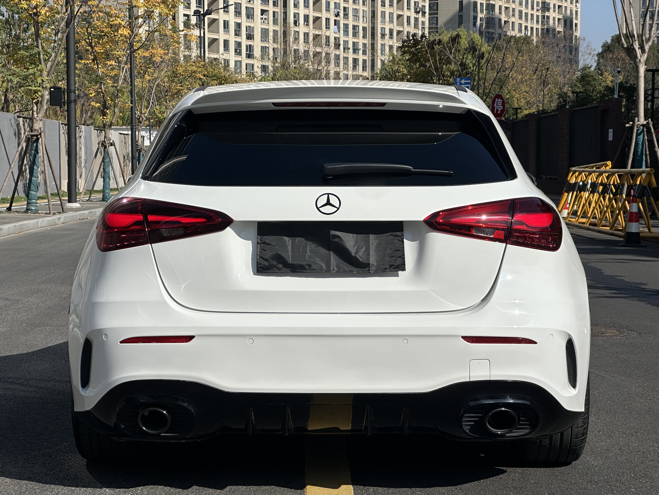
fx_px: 1466
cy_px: 248
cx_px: 330
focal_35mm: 77
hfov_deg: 25.3
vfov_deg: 19.1
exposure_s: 1/1946
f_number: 2.8
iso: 32
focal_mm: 9
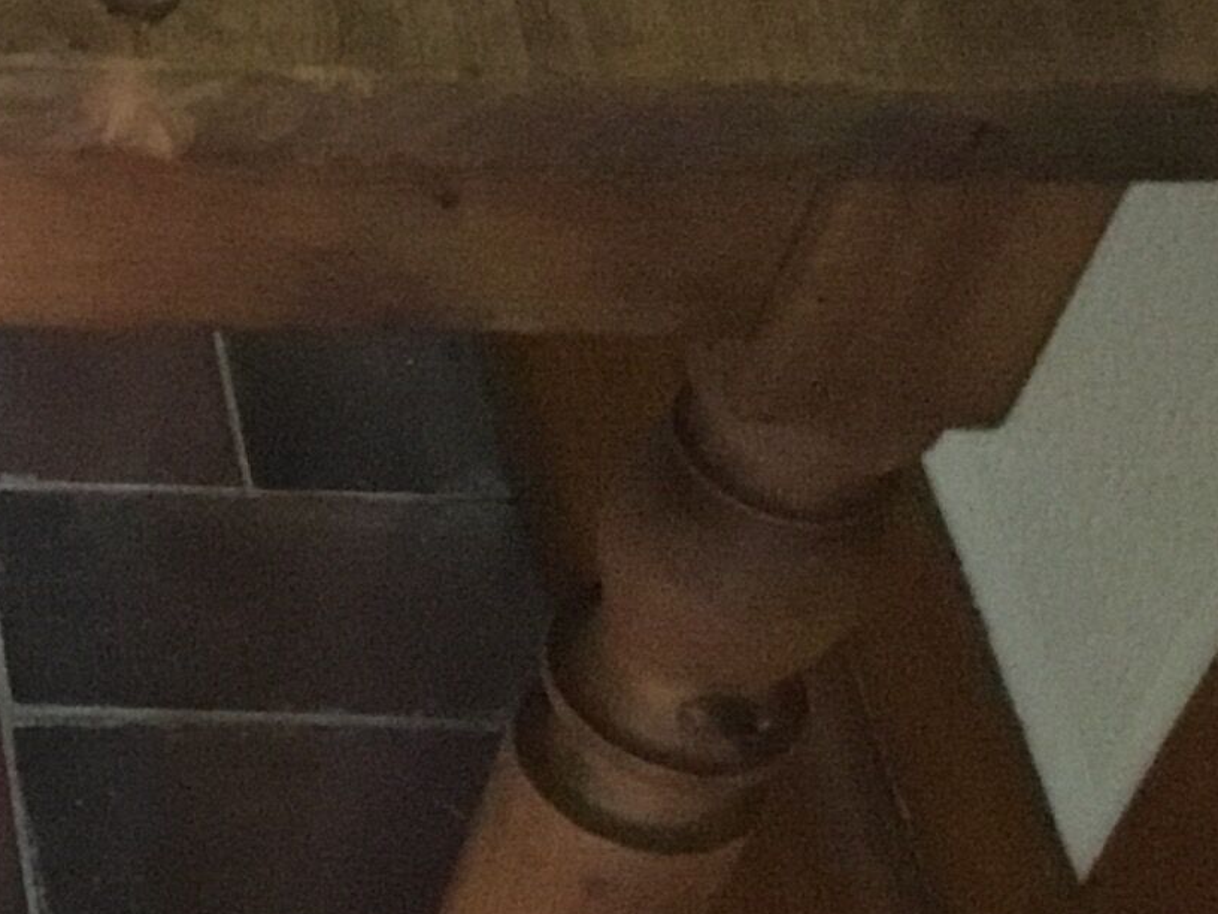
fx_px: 4363
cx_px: -712
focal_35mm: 124
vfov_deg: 11.9
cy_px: 273
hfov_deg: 14.6
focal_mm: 3.3
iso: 320
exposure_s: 1/17
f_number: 2.4
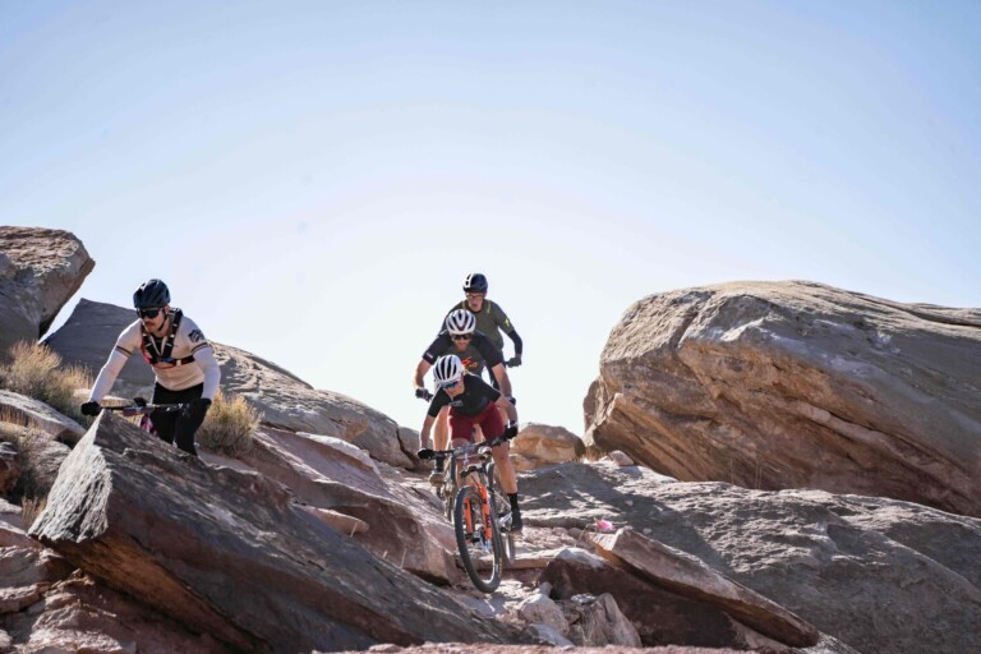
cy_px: 327
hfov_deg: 7.5
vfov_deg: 5.0
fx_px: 7493
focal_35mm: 275
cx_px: 490
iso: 250
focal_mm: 275
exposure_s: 1/2000
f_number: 6.3
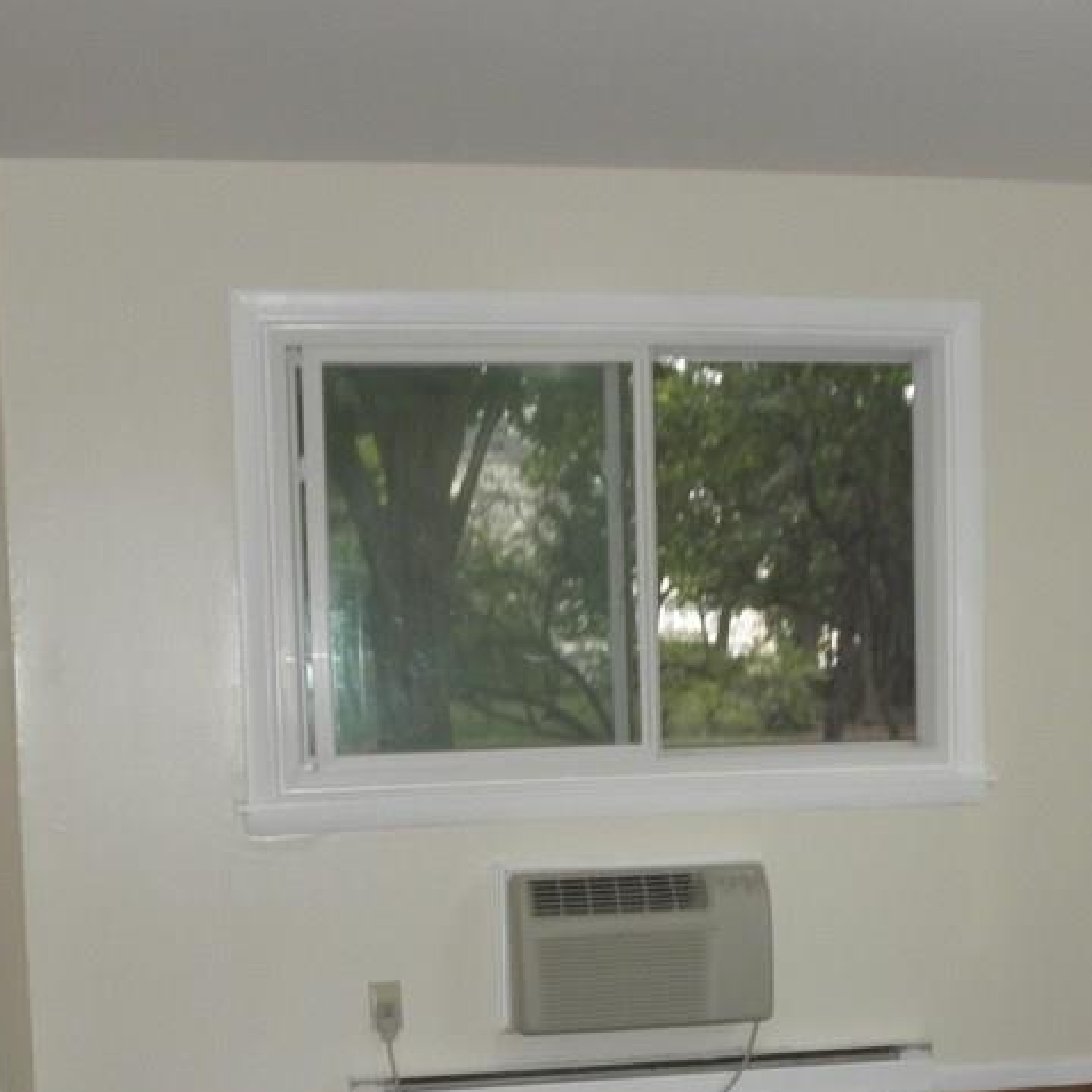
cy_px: 834
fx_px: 1892
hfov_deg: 32.1
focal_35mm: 53
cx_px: 633
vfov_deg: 31.6
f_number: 3
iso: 200
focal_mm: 5
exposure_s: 1/30
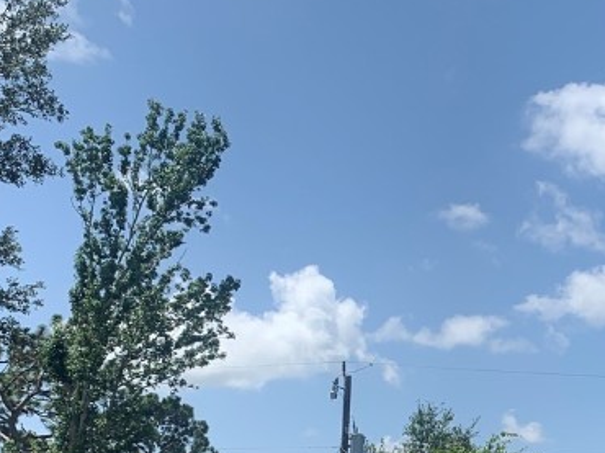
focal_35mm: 72
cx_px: 559
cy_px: 499
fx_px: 1258
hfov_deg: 26.1
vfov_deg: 19.5
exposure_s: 1/2364
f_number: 1.8
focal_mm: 4.25
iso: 25
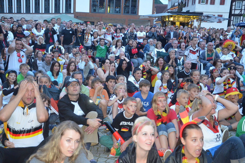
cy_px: 82
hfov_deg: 46.4
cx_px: 122
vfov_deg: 31.9
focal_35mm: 42
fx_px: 286
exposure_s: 1/60
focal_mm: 28
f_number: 4
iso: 2000
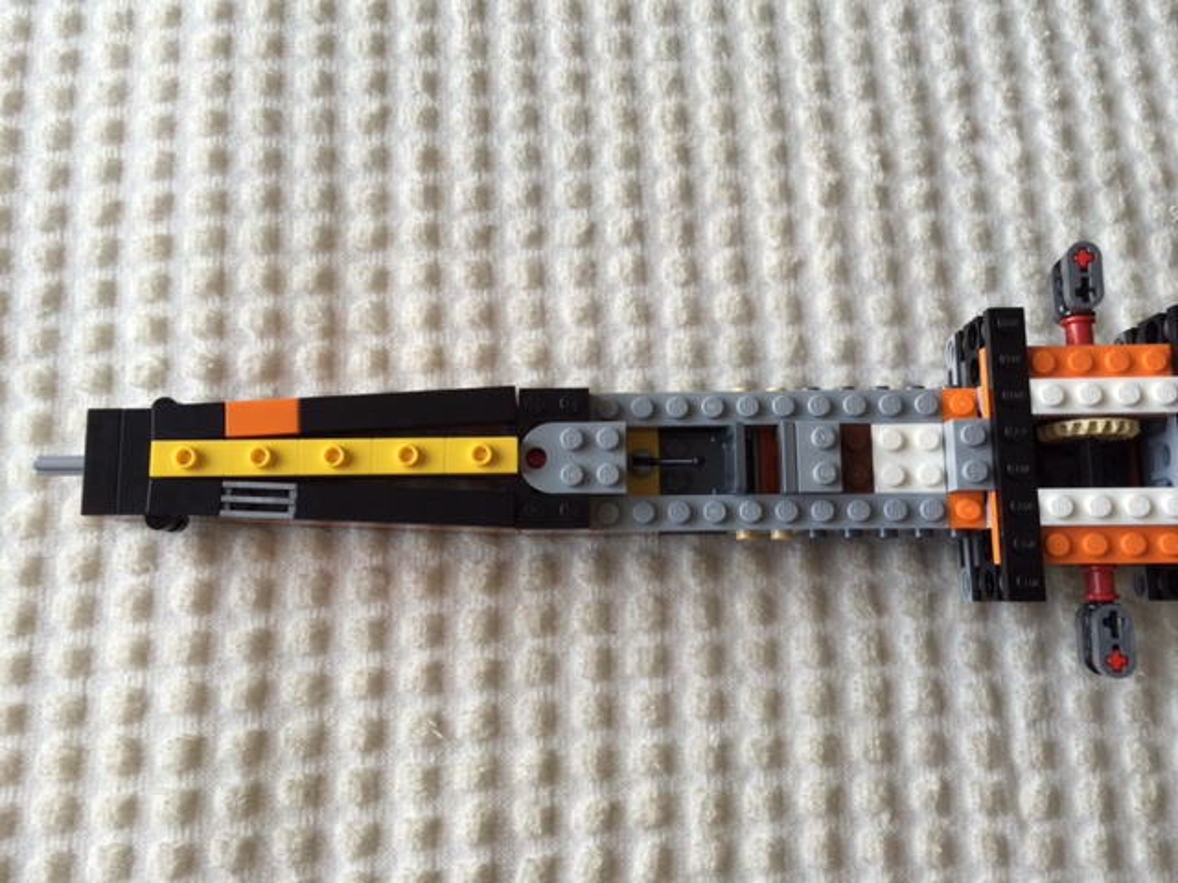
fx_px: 987
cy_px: 442
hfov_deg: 61.7
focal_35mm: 29
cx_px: 589
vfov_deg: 48.2
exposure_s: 1/50
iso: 40
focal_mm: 4.15
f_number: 2.2
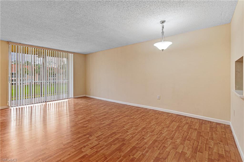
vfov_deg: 77.1
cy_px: 81
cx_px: 122
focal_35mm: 15
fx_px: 101
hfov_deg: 100.5
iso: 200
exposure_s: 1/3
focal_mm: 10
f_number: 9
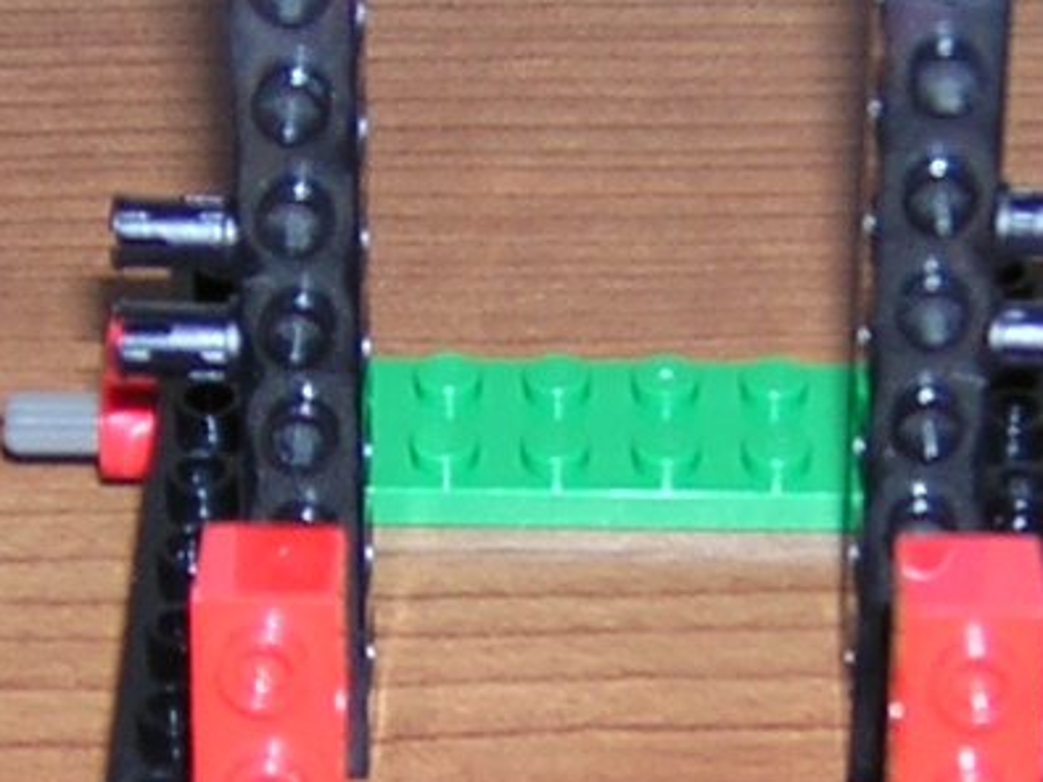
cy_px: 394
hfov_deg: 13.5
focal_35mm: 146
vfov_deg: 10.2
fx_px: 4398
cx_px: 673
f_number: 2.6
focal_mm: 4.7
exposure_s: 1/60.1
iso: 100
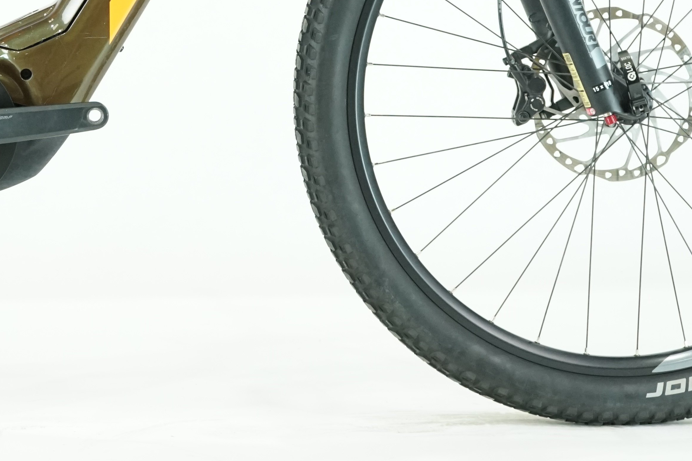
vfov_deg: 9.6
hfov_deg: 14.4
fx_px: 2710
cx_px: 67
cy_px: -117
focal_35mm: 141
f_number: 5
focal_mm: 55
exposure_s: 1/200
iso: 2500
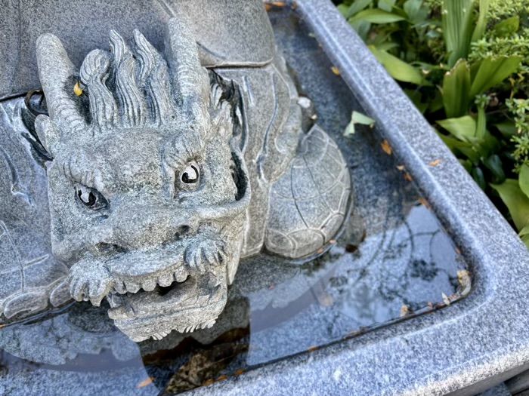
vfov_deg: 53.1
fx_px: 397
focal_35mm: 26
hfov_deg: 67.3
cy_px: 198
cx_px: 264
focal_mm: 5.96
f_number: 1.6
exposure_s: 1/121
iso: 50
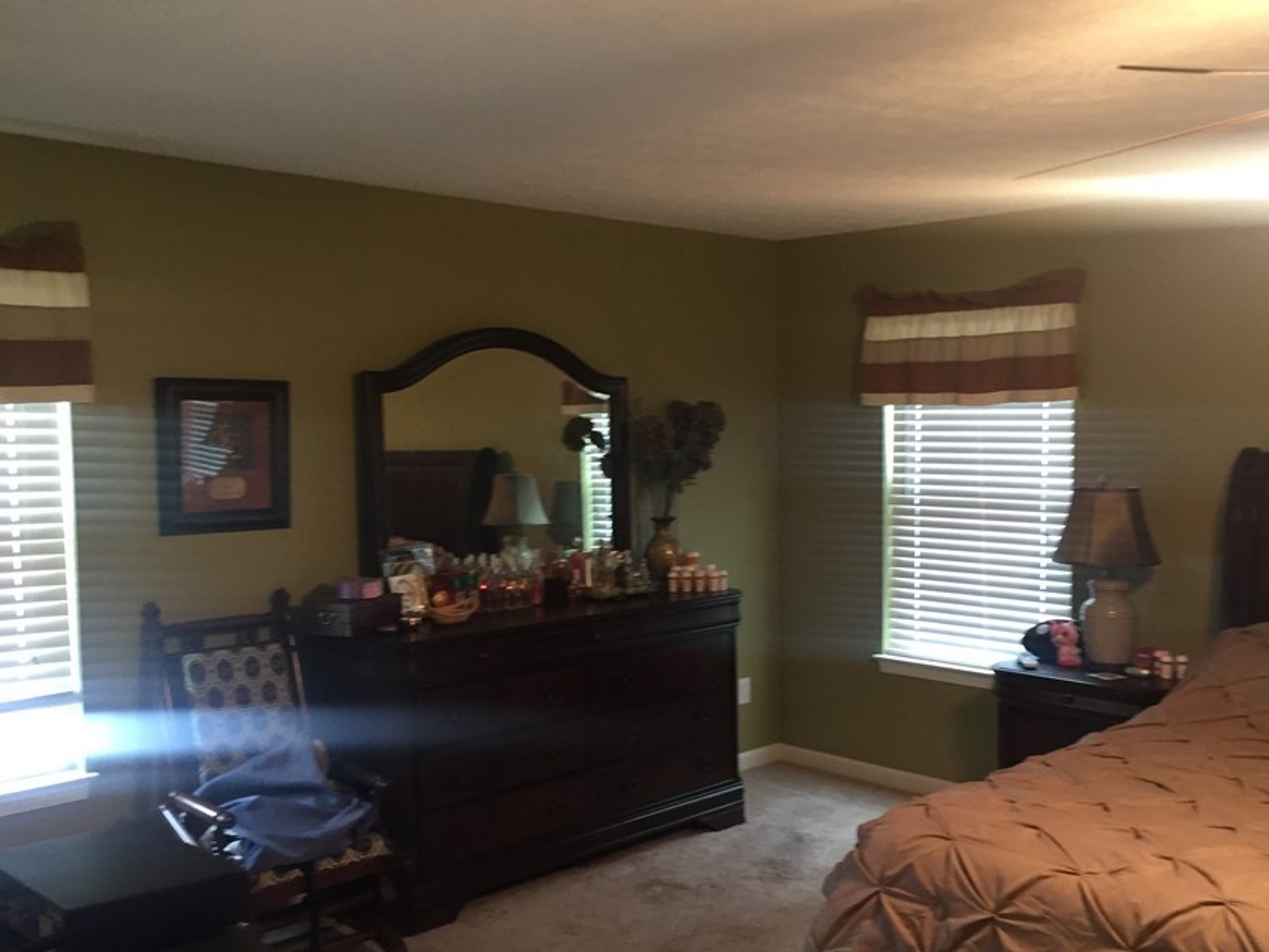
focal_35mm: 35
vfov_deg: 40.7
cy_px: 501
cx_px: 681
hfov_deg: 52.6
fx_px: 1283
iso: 125
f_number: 2.2
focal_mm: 4.15
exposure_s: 1/30
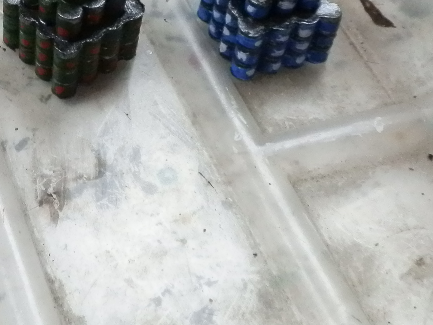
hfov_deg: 23.7
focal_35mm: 79
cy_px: -32
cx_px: 5
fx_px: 988
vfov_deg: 18.0
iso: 400
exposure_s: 1/200
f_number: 3.1
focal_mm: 5
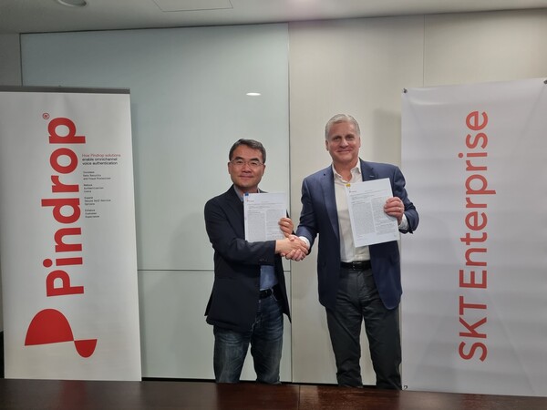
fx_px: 411
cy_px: 205
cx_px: 274
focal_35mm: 26
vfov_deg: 53.1
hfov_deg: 67.3
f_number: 1.8
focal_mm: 5.4
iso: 320
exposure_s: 1/100
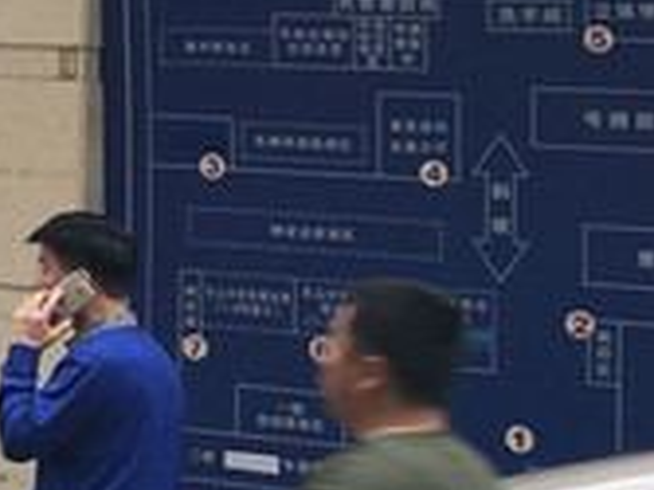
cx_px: -1226
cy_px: -180
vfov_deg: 8.4
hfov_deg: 9.3
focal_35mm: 174
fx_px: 3285
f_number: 2.2
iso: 32
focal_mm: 4.15
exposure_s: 1/50
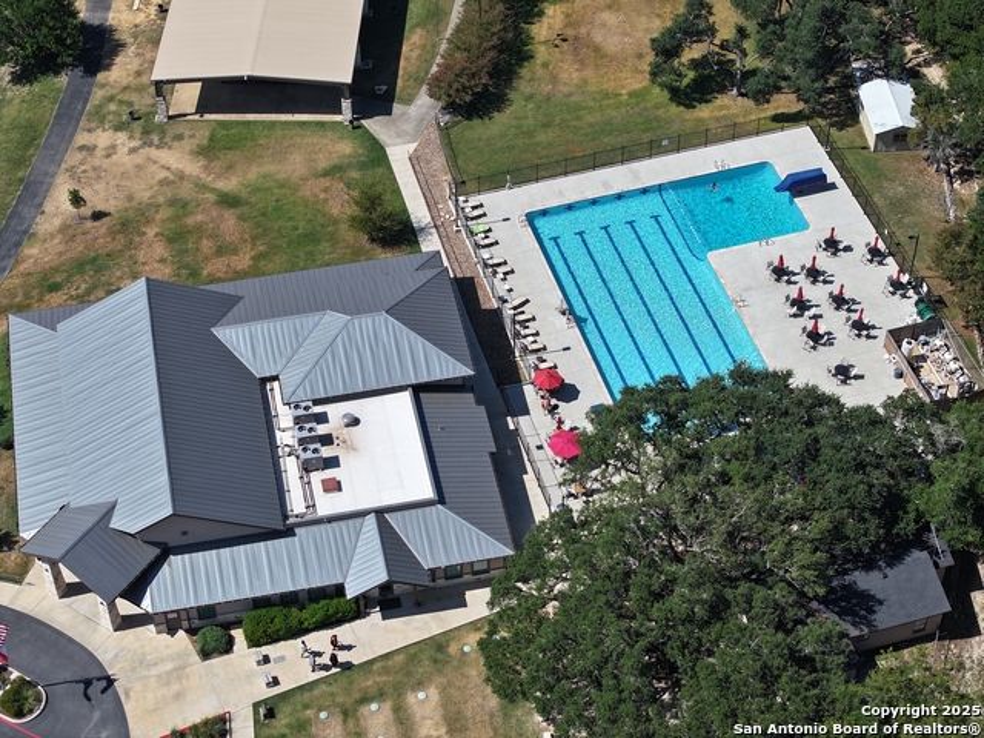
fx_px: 1990
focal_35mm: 70
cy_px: 369
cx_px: 492
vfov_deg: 21.0
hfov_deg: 27.8
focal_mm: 19.35
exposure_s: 1/1600
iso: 100
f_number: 2.8
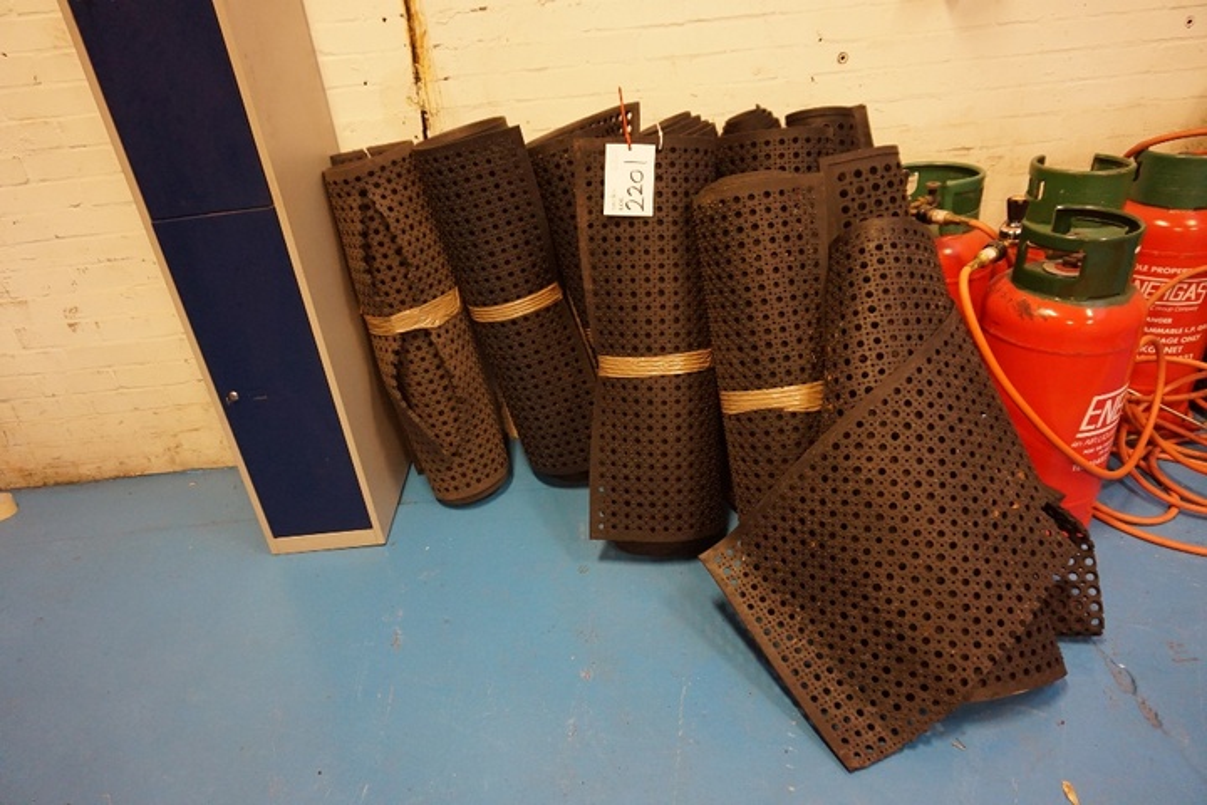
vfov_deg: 53.1
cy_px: 402
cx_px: 604
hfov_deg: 73.7
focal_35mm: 24
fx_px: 805
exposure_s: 1/160
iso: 2000
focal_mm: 16
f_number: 3.5
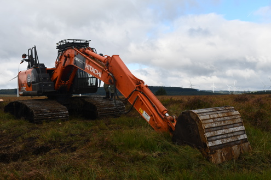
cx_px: 136
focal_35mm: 40
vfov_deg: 33.4
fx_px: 301
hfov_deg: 48.5
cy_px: 90
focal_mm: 27
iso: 125
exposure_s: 1/250
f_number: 8
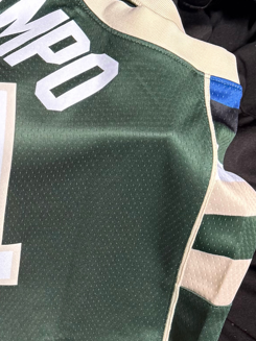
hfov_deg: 15.6
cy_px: 262
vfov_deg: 22.0
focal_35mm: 88
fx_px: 868
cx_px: -116
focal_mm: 6.76
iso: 250
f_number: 1.78
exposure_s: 1/60
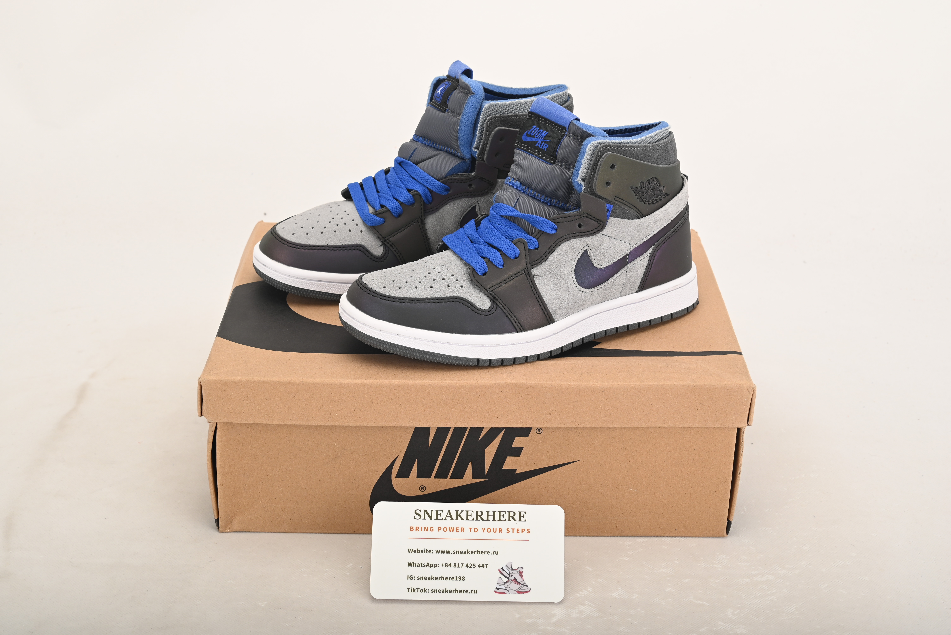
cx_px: 476
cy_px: 318
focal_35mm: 50
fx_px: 1321
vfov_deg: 27.0
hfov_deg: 39.6
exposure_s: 1/200
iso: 100
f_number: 11
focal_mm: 50
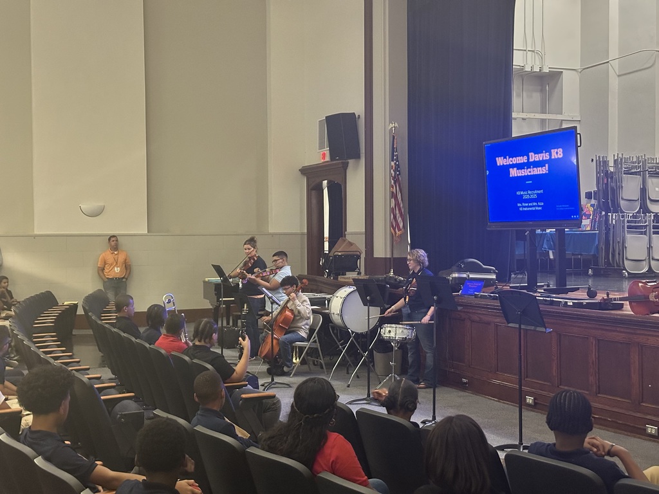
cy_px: 247
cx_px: 330
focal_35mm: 48
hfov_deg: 39.7
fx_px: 914
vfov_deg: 30.3
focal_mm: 6.86
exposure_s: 1/24
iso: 640
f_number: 1.78
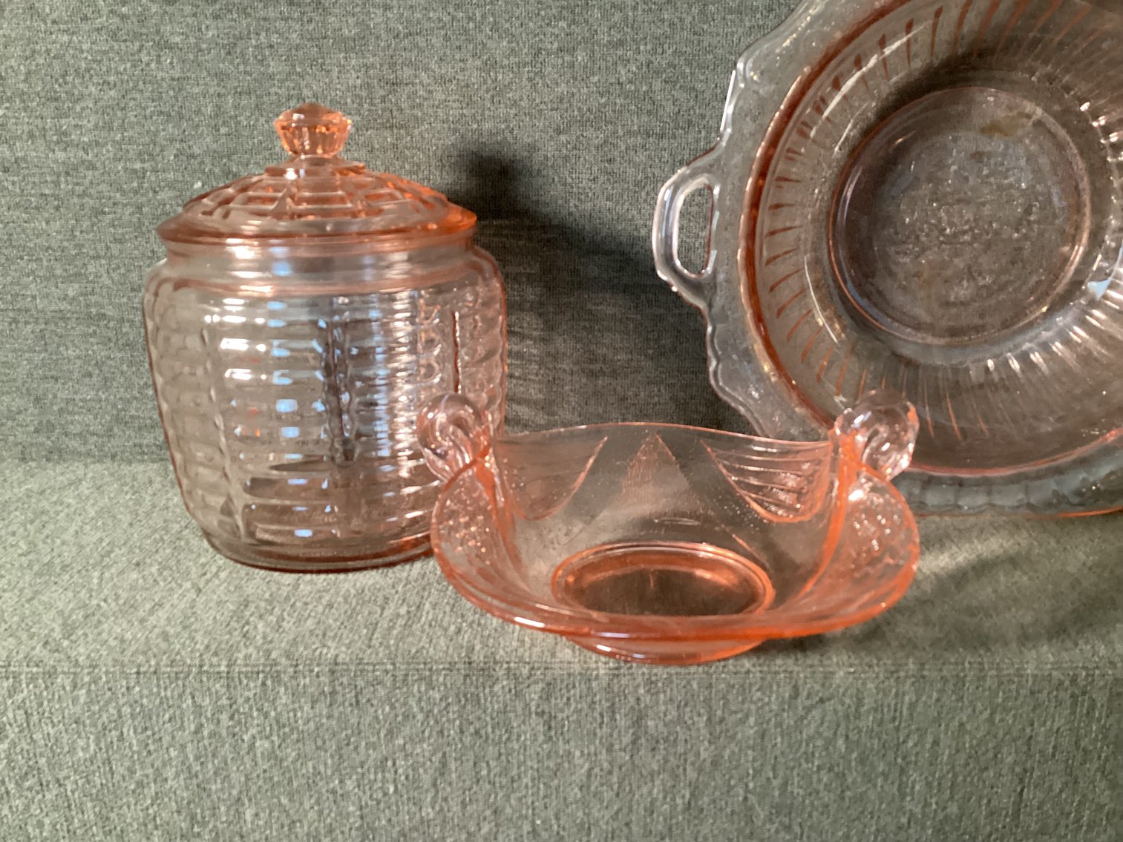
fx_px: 1006
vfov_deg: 45.4
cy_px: 421
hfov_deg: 58.3
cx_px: 562
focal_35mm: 31
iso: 500
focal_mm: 3.3
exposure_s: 1/30
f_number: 2.4
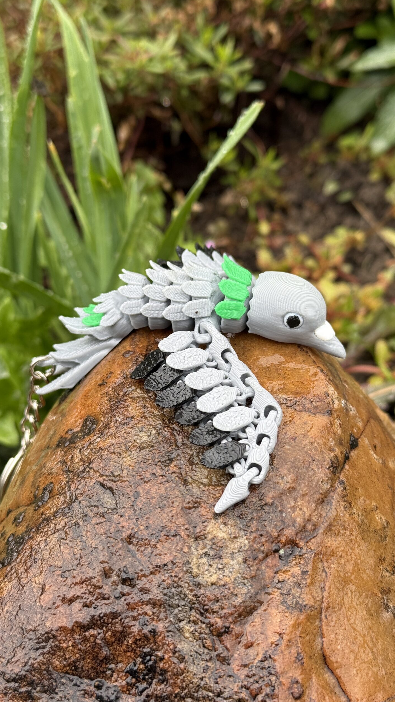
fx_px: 987
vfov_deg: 39.2
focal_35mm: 53
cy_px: 352
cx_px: 215
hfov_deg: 22.6
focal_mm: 6.76
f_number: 1.78
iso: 64
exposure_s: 1/337
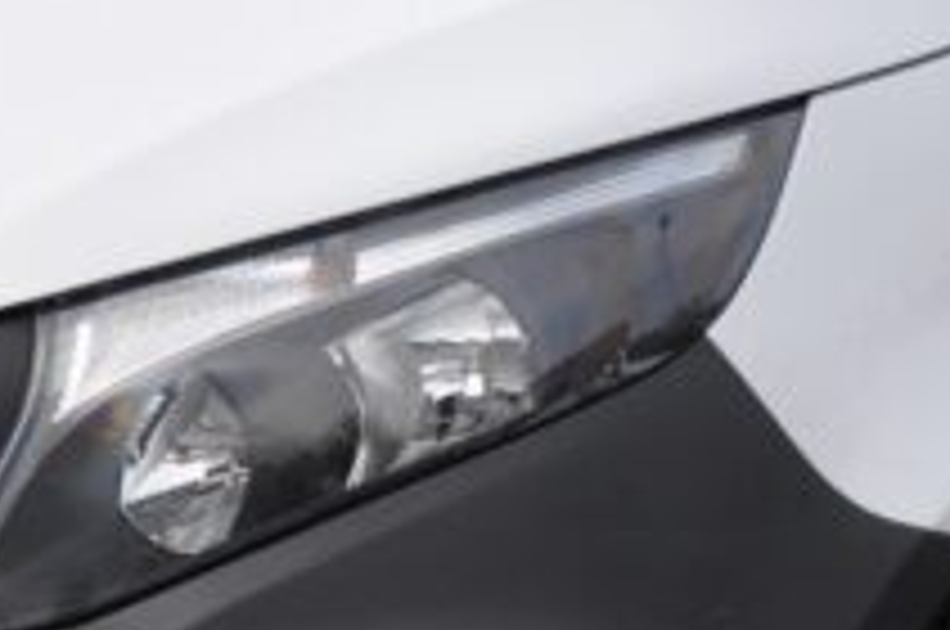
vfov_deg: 5.9
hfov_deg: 8.8
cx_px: 905
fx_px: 6139
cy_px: 9
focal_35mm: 233
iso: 400
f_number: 9
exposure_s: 1/320
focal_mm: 32
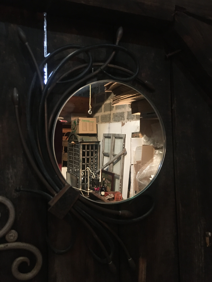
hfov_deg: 48.2
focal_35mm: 29
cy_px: 141
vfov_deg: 61.7
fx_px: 237
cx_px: 106
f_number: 2.2
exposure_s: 1/17
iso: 250
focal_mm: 4.15
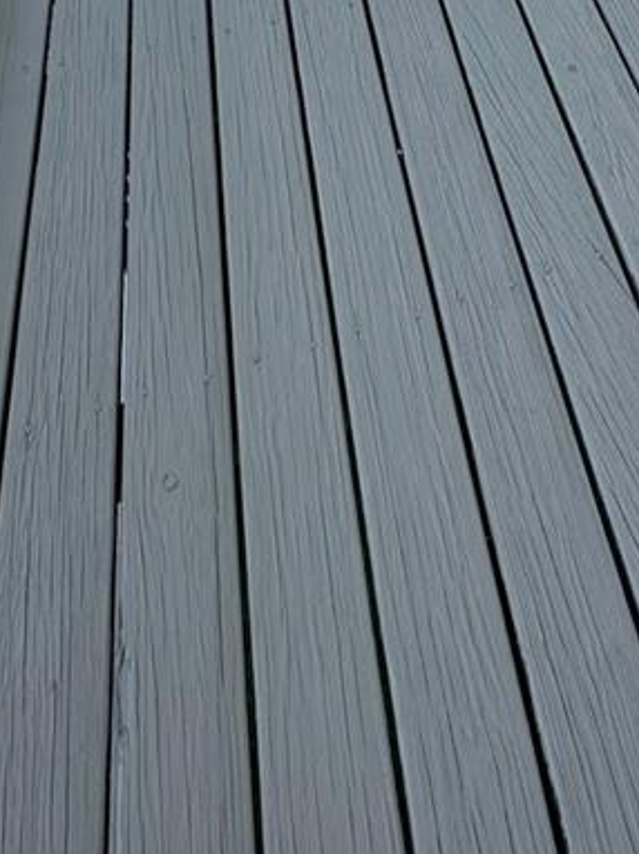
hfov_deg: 31.6
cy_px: -358
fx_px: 1084
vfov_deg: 29.9
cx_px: 545
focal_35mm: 44
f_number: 2.2
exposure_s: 1/682
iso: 40
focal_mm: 2.22
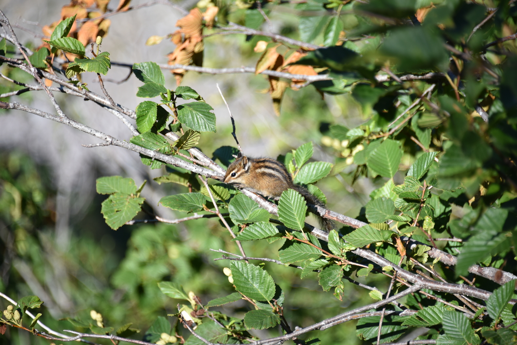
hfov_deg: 6.9
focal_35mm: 300
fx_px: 4309
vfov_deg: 4.6
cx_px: 258
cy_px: 172
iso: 280
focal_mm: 300
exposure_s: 1/640
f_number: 5.6
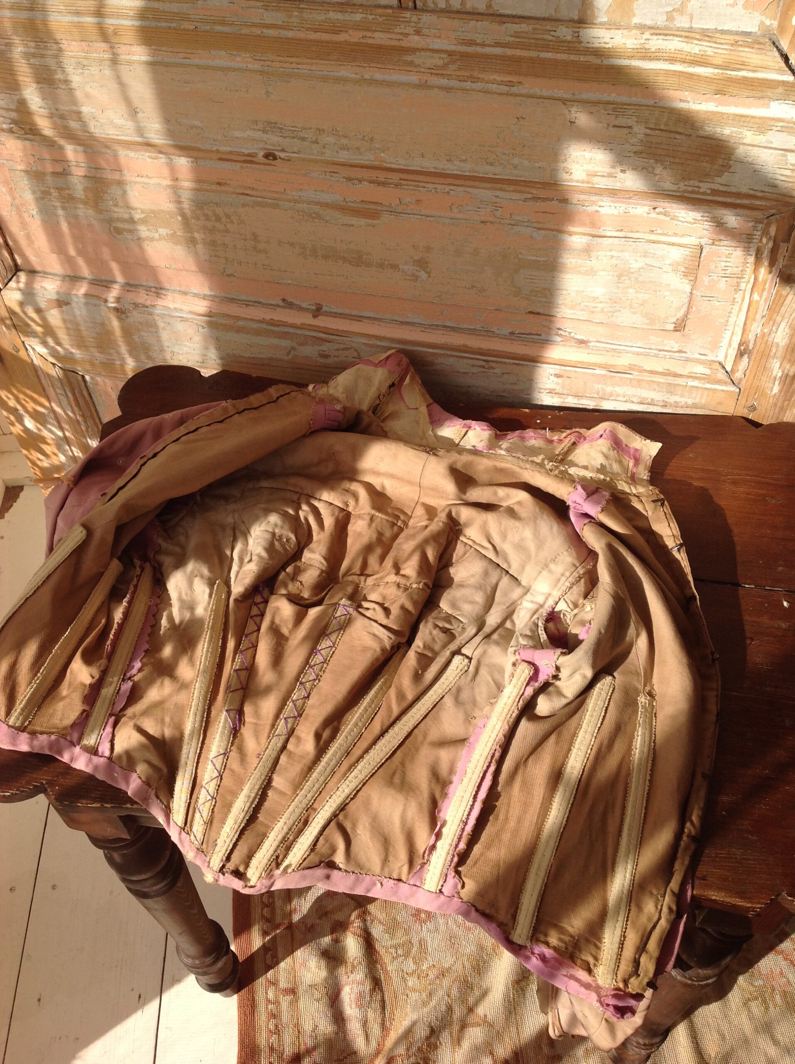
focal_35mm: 35
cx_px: 398
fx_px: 1075
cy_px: 532
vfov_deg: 52.7
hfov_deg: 40.6
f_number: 2.4
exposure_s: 1/1080
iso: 50
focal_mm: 4.28
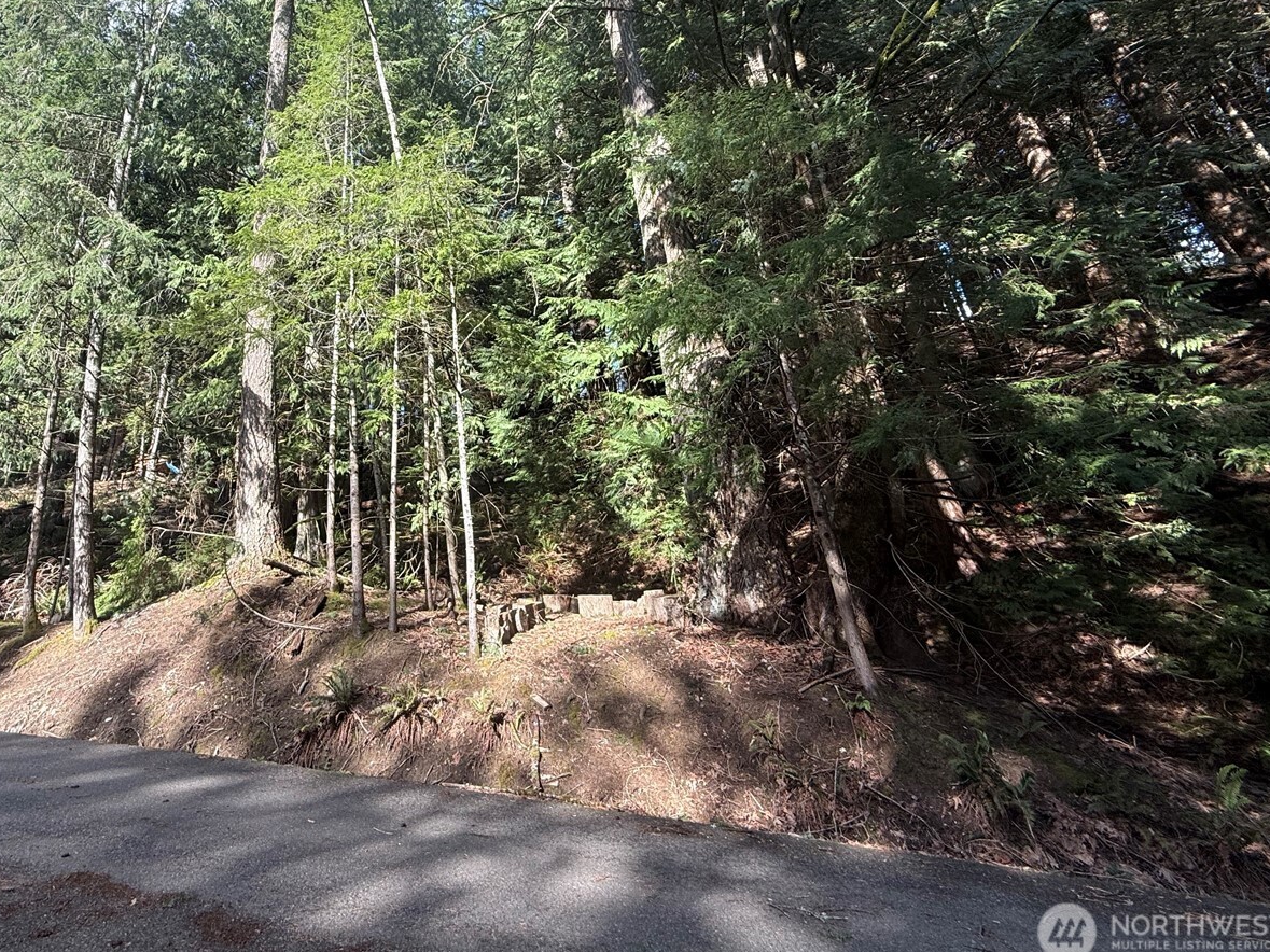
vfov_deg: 67.1
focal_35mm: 19
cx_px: 456
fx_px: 697
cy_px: 330
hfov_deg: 82.6
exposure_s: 1/253
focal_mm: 2.22
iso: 50
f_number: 2.2
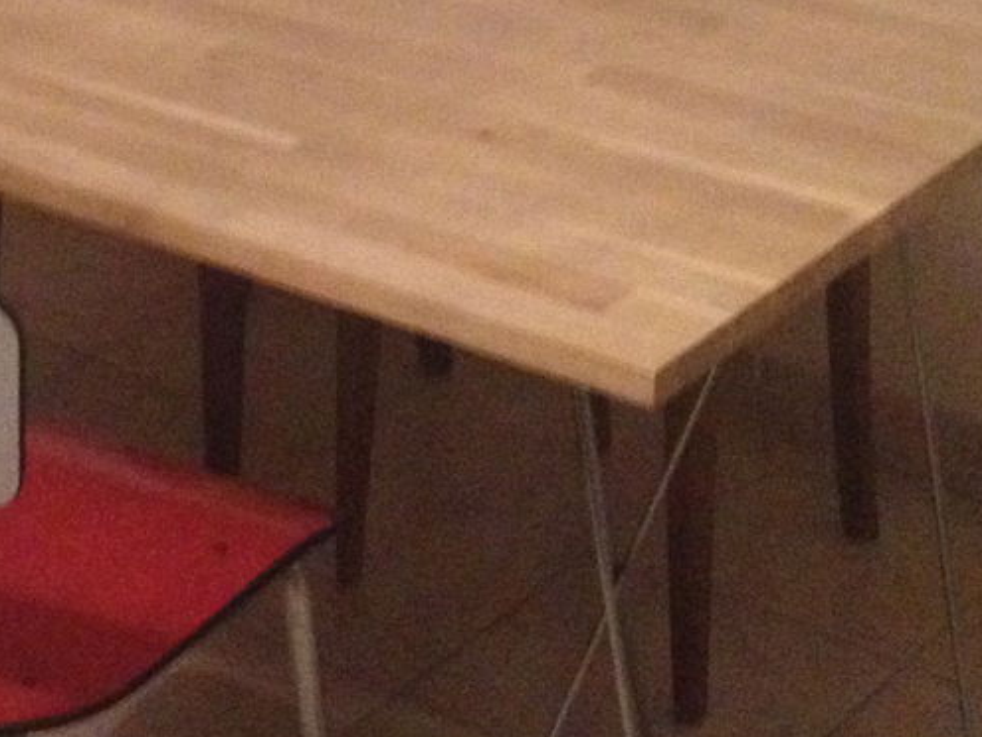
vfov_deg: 12.5
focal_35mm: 113
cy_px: -367
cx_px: 210
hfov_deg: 17.3
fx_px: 3206
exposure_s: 1/15
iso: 500
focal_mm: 4.28
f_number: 2.4
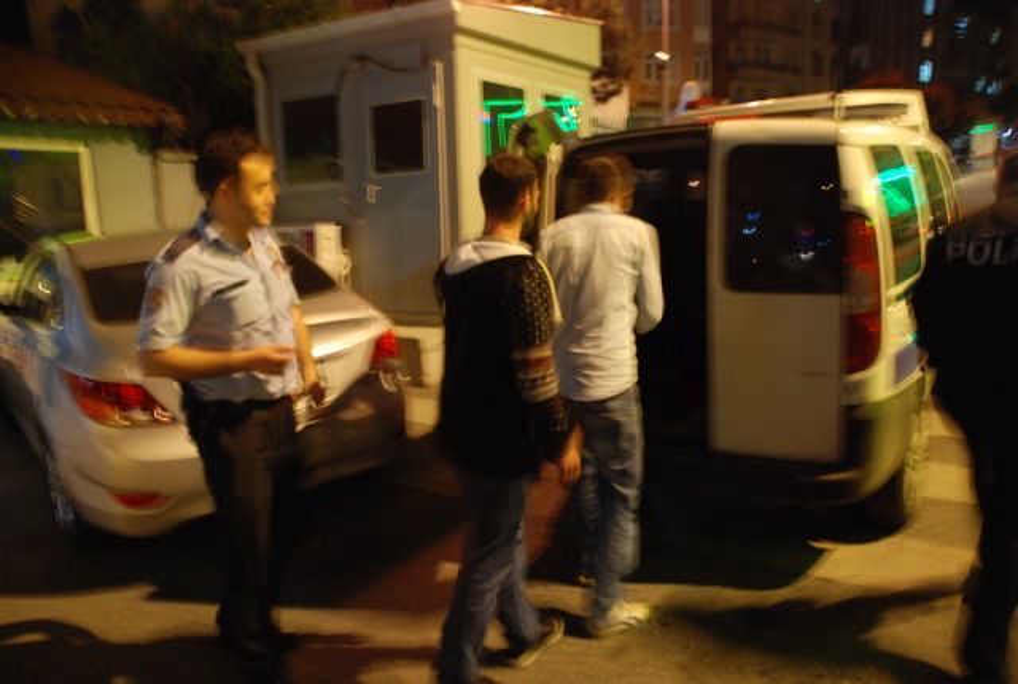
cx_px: 509
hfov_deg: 61.8
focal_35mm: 30
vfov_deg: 43.8
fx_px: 850
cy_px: 342
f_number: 3.8
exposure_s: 1/4
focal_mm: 20
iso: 1000
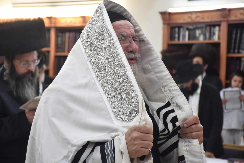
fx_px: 762
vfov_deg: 12.2
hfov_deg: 18.2
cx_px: 122
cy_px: 82
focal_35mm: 112
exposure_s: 1/100
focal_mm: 75
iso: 1000
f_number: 5.6
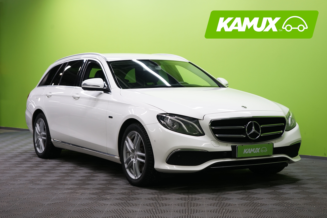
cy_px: 109
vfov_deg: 19.5
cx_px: 164
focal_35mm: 70
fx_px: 636
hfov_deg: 28.8
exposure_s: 1/50
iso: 640
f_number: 5.6
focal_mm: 70
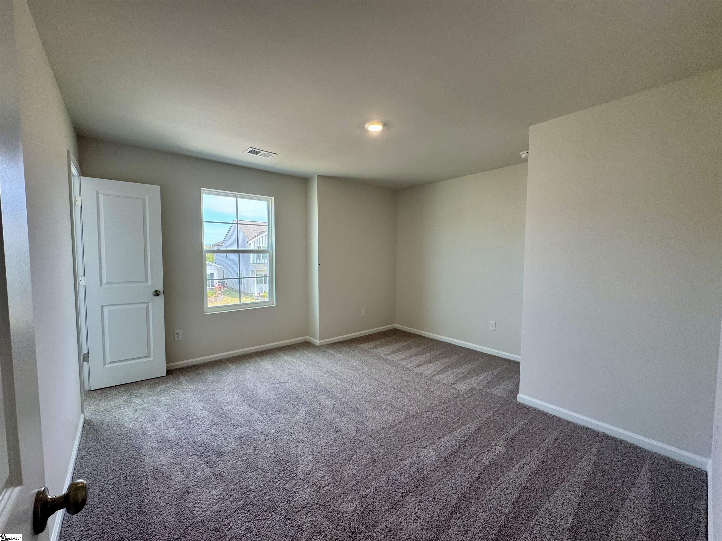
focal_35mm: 14
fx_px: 292
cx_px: 361
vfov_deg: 85.7
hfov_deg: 102.1
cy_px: 270
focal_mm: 2.22
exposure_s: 1/120
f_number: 2.2
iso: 100
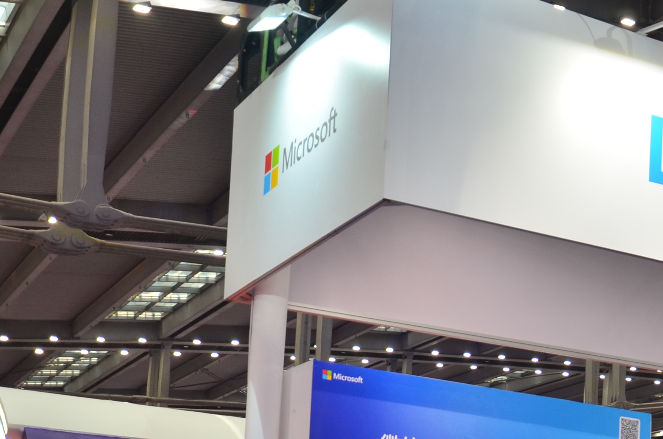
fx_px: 1397
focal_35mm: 76
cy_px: 566
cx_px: 672
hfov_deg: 25.3
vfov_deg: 16.9
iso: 160
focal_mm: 18
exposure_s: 1/60
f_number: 4
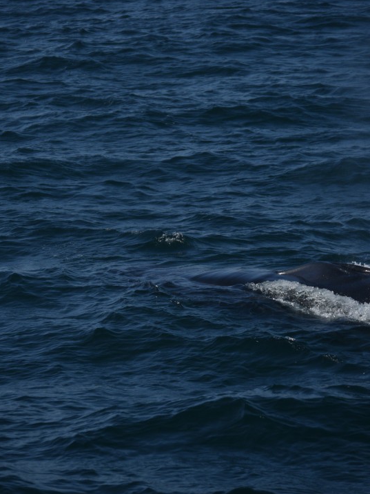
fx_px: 3876
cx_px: 158
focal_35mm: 272
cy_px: 247
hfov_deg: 5.5
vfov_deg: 7.3
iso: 200
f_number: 4.8
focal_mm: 125
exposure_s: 1/4000
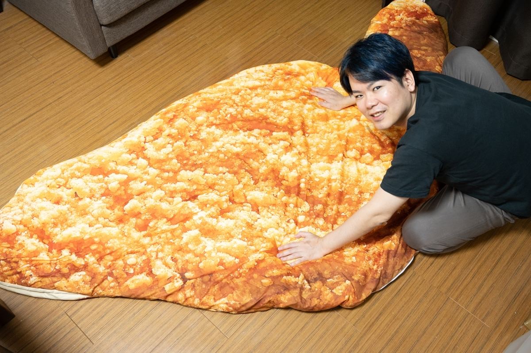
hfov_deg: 56.5
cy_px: 176
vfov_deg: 39.4
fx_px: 494
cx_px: 266
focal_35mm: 34
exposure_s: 1/60
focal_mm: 33.5
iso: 3200
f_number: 4
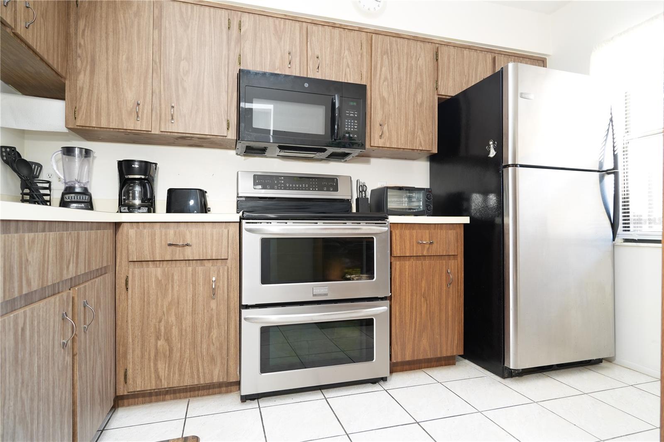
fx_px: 369
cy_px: 221
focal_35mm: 20
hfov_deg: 84.0
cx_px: 332
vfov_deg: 61.9
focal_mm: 20
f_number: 4
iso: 400
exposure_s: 1/60
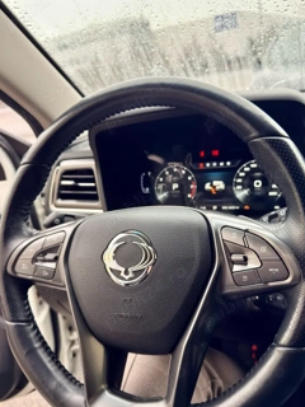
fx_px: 352
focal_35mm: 30
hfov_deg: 46.7
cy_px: 214
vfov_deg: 59.9
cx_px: 170
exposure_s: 1/66
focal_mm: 6.76
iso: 160
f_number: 1.78
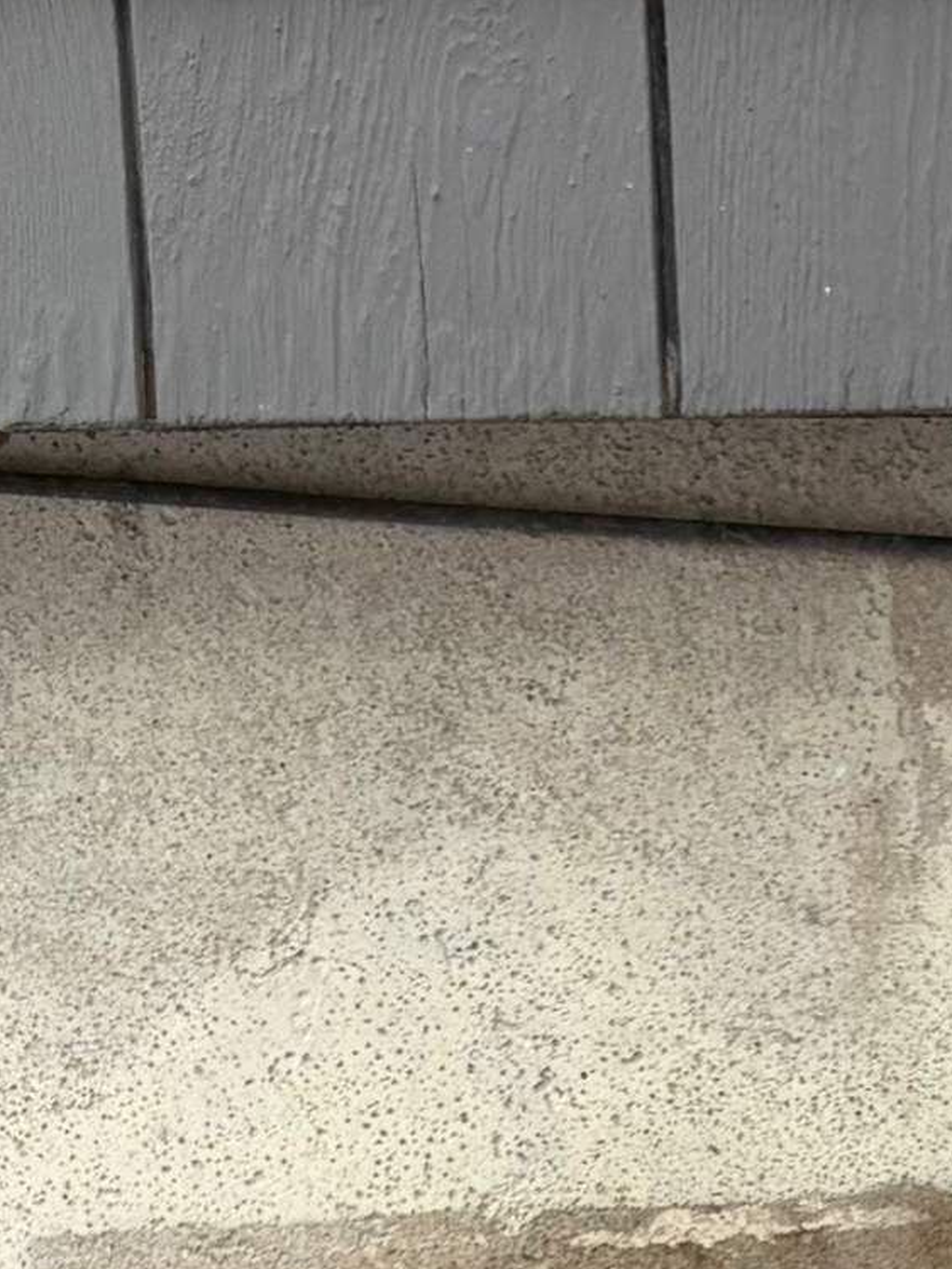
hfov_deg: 10.4
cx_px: 1272
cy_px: 2181
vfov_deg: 12.9
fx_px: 5132
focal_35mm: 140
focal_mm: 5.96
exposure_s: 1/438
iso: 50
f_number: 1.6
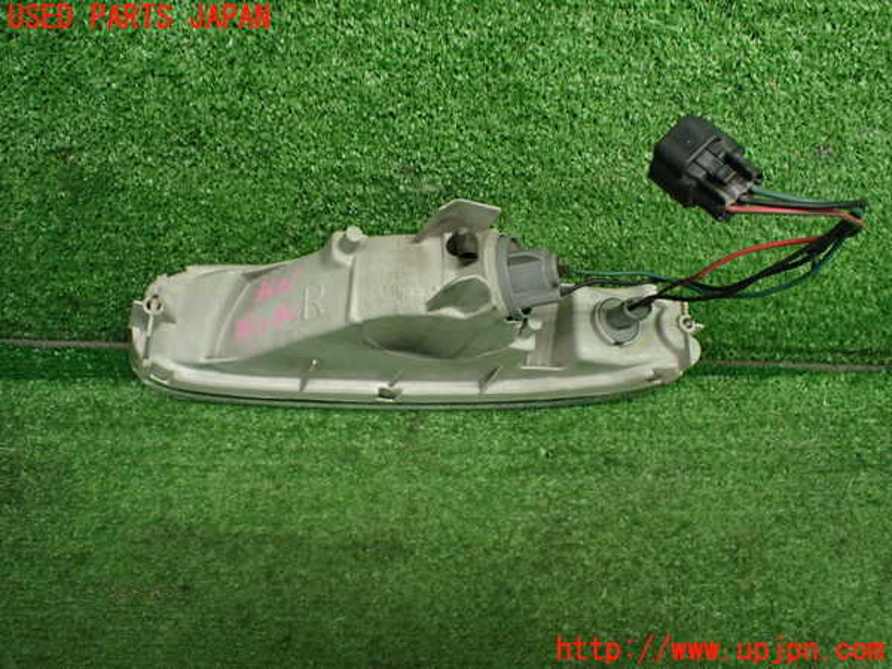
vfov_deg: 46.8
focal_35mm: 30
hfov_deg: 60.0
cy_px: 334
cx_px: 446
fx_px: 773
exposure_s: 1/125
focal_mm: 5.4
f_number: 2.3
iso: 640
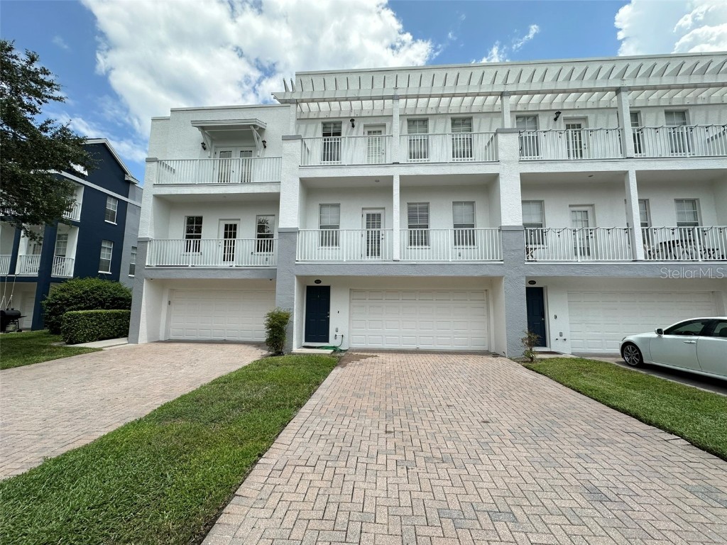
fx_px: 294
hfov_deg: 102.1
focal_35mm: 14
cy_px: 272
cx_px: 364
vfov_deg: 85.7
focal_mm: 2.22
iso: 50
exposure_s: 1/2304
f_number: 2.2
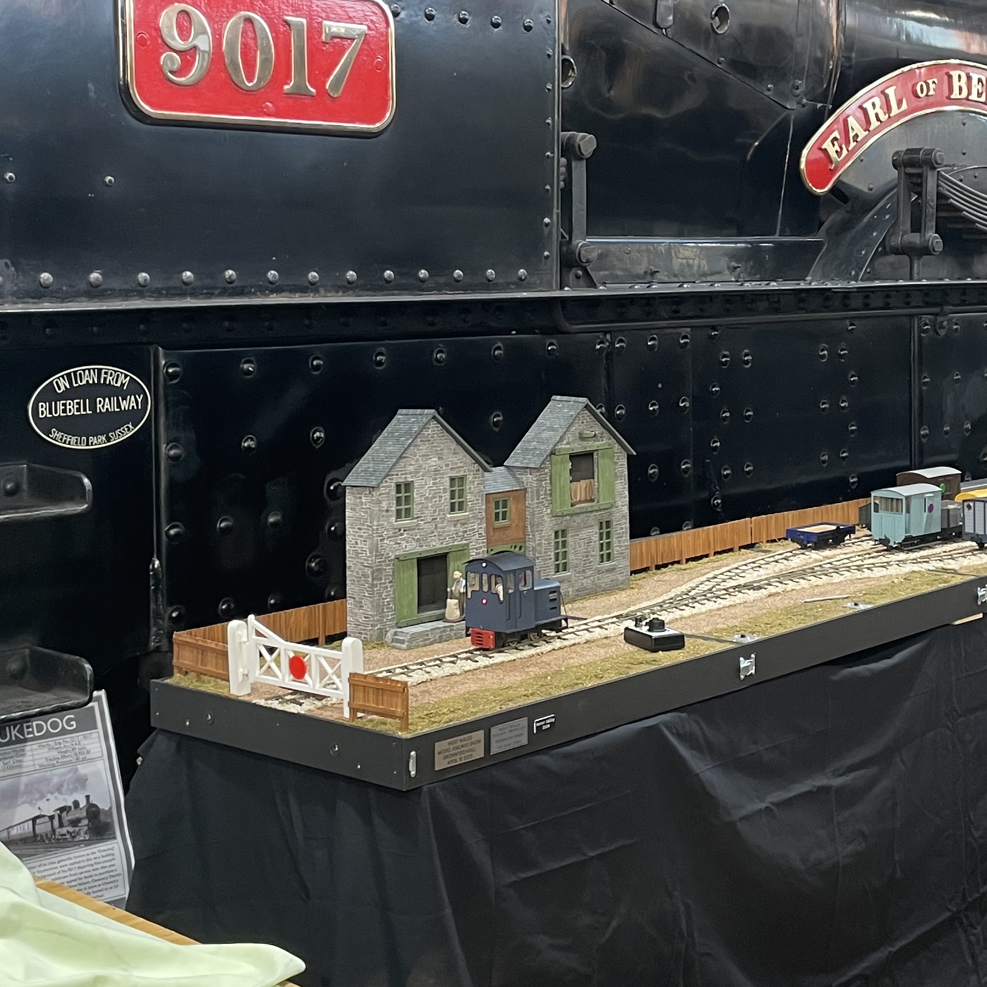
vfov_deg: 29.9
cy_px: 361
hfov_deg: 30.0
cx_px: 580
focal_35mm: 57
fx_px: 1839
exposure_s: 1/50
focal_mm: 4.2
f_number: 1.6
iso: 100
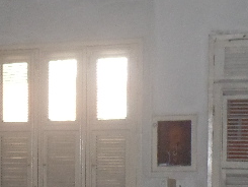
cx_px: 40
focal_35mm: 96
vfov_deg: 15.1
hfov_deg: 20.1
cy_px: 192
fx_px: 688
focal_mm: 4.1
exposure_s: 1/30
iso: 320
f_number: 2.8
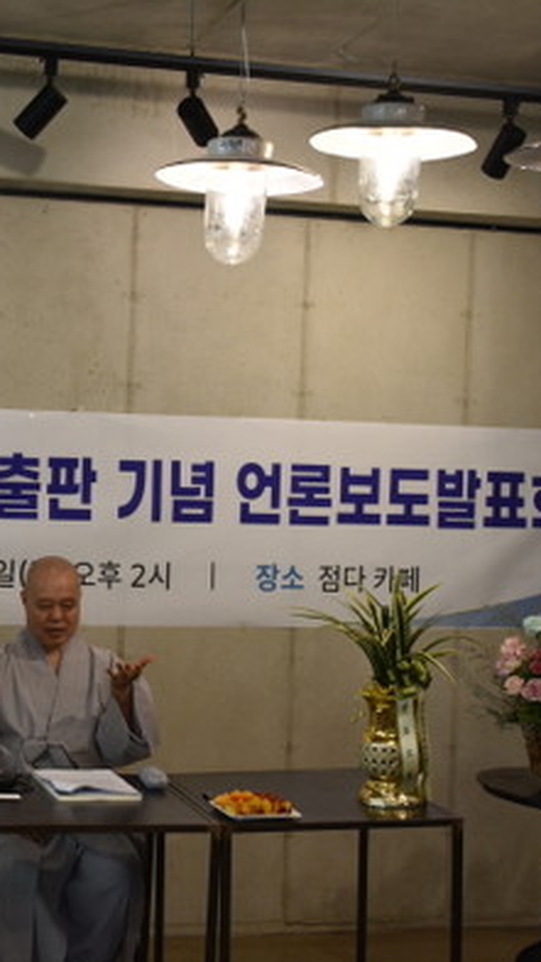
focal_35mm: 64
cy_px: 487
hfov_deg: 18.6
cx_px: 98
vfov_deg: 32.8
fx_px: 1633
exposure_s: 1/60
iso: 800
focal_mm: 40
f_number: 4
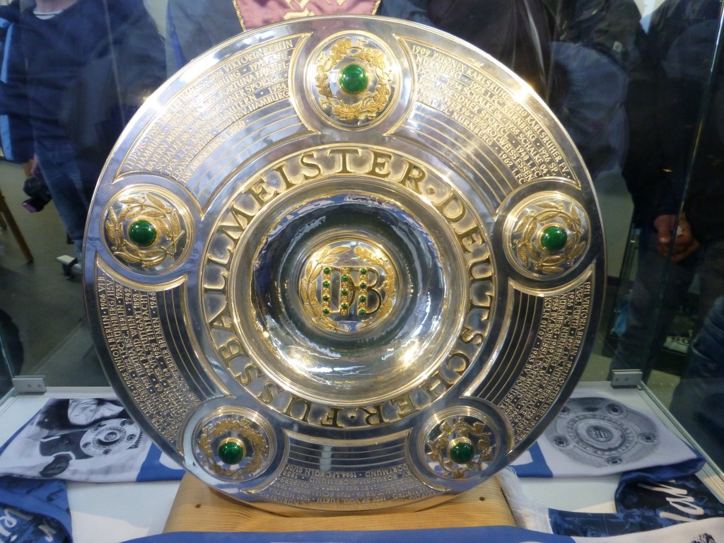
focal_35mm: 24
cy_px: 272
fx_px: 502
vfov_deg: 56.8
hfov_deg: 71.6
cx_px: 362
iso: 400
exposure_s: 1/50
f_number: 3.3
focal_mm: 4.3
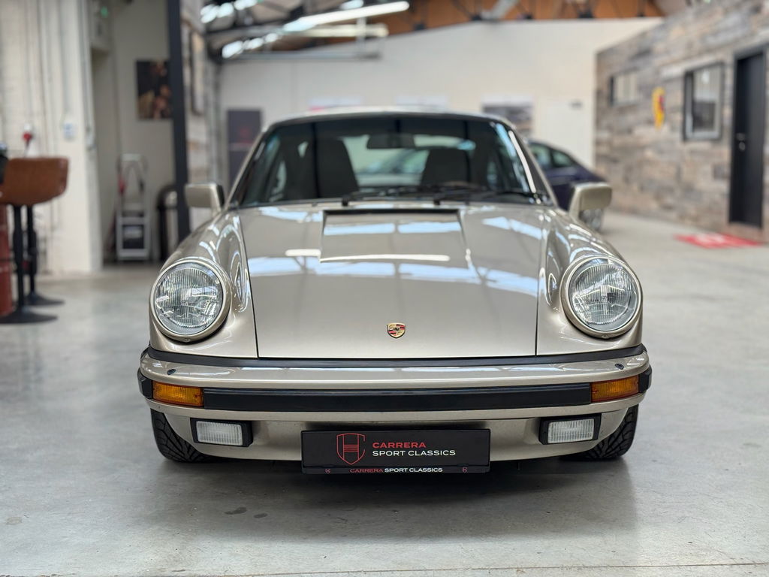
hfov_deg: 39.7
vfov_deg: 30.3
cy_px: 288
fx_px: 1066
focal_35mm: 48
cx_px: 384
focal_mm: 6.76
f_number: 1.78
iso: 64
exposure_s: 1/100
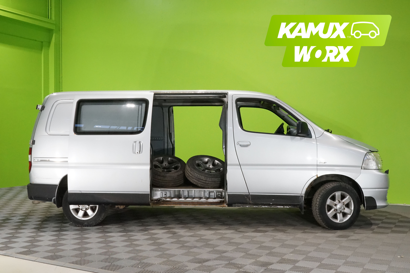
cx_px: 205
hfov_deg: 50.7
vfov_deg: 35.1
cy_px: 136
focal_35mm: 38
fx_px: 433
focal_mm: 38
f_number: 22
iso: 6400
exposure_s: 1/25
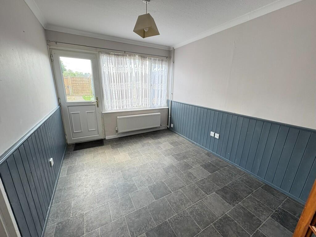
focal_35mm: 14
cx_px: 158
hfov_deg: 102.1
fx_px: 128
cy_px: 118
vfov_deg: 85.7
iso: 250
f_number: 2.2
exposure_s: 1/69
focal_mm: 2.22
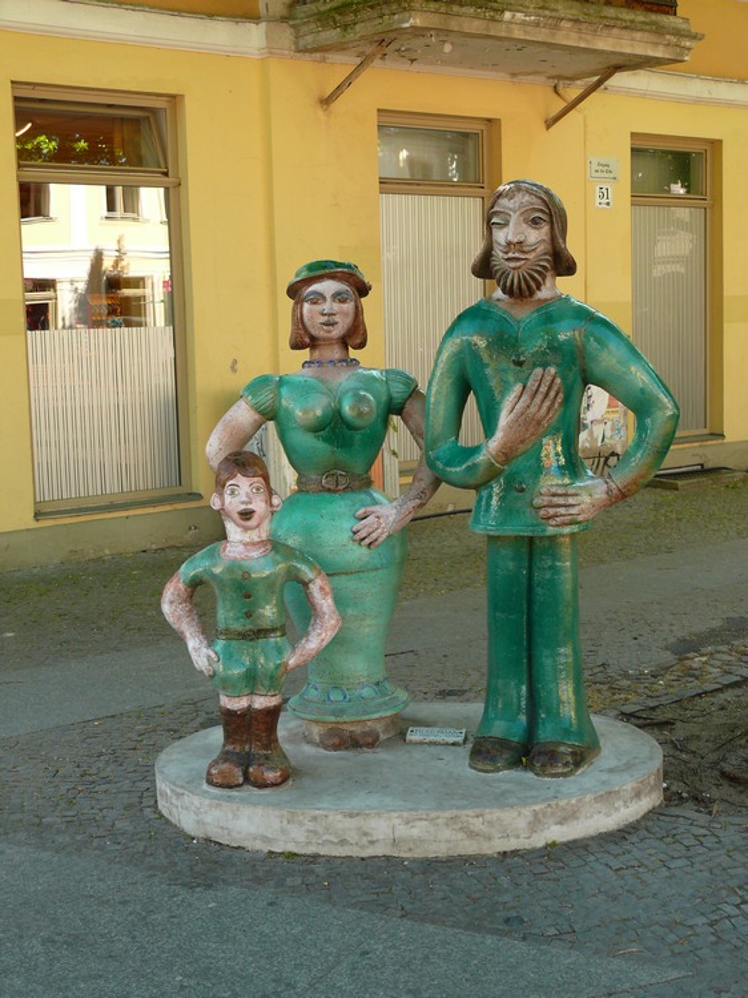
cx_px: 374
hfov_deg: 28.0
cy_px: 499
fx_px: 1499
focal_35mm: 52
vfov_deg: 36.8
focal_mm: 11
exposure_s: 1/50
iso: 100
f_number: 3.2
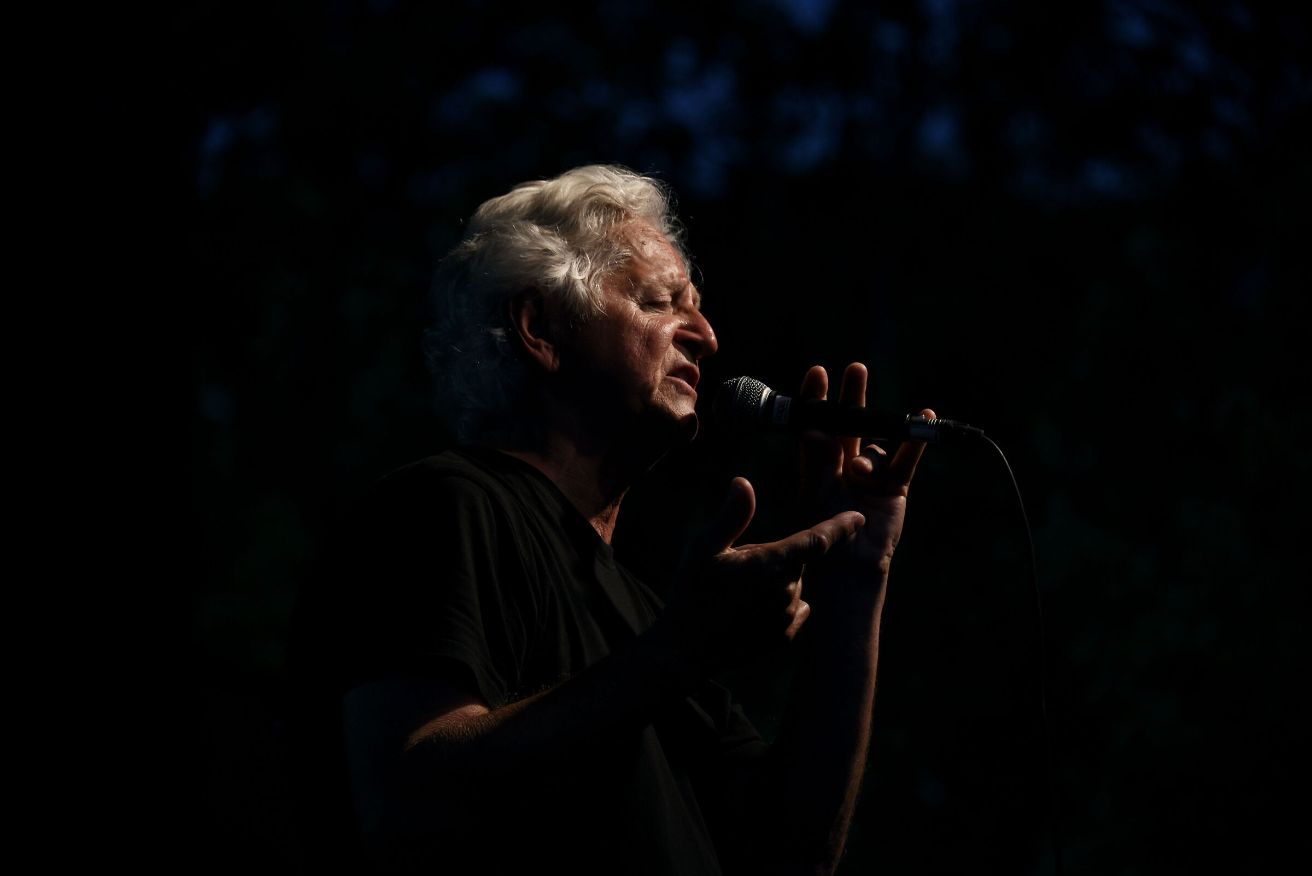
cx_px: 656
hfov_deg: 10.8
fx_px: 6927
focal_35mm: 190
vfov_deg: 7.2
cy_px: 438
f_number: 5.6
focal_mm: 190
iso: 400
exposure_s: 1/400
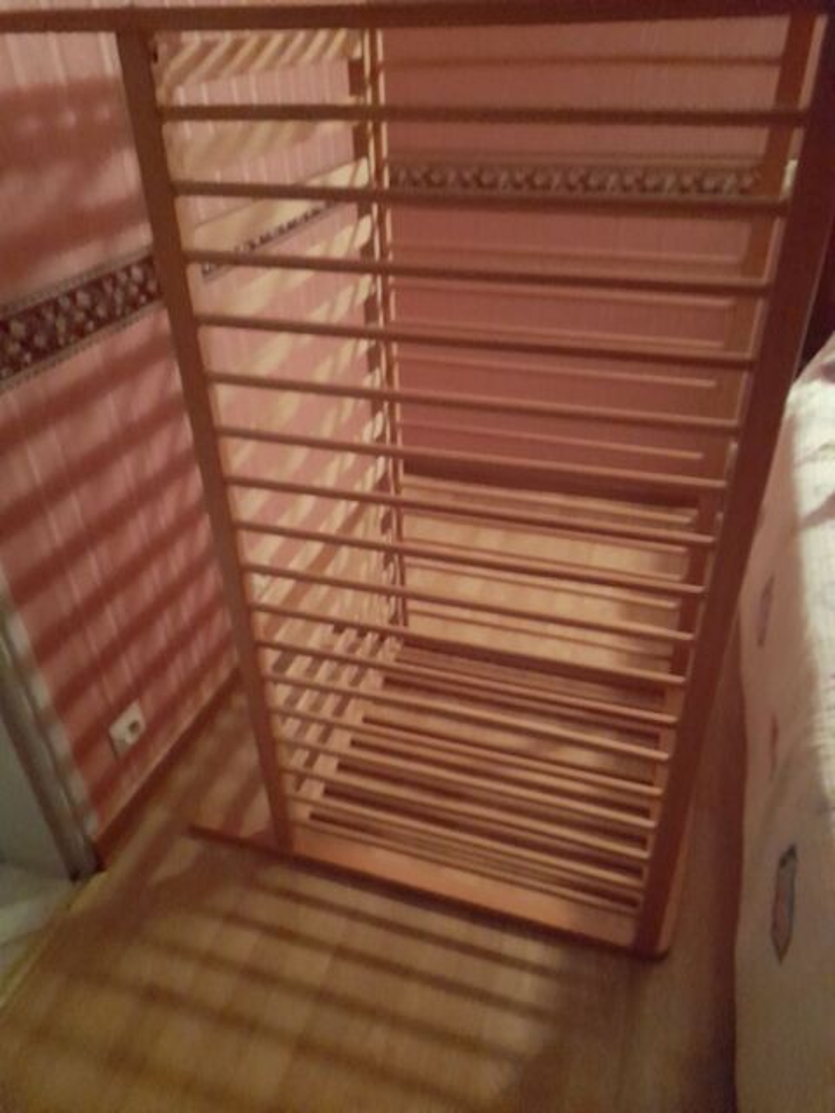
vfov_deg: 69.4
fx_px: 804
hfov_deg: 54.9
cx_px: 418
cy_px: 556
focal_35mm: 25
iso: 1250
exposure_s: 1/10
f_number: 2
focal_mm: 4.6
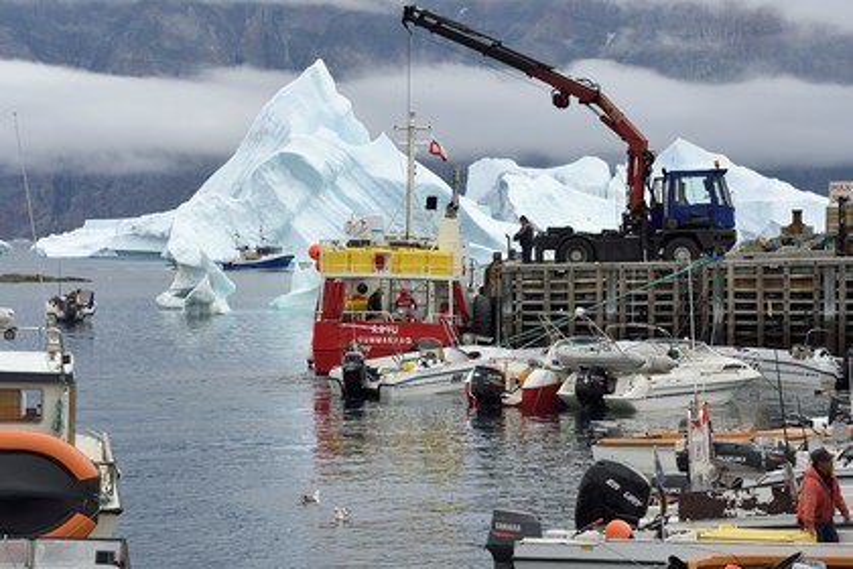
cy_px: 284
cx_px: 426
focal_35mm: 122
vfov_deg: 11.2
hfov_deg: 16.8
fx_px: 2890
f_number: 8
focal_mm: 122
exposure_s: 1/500
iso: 400
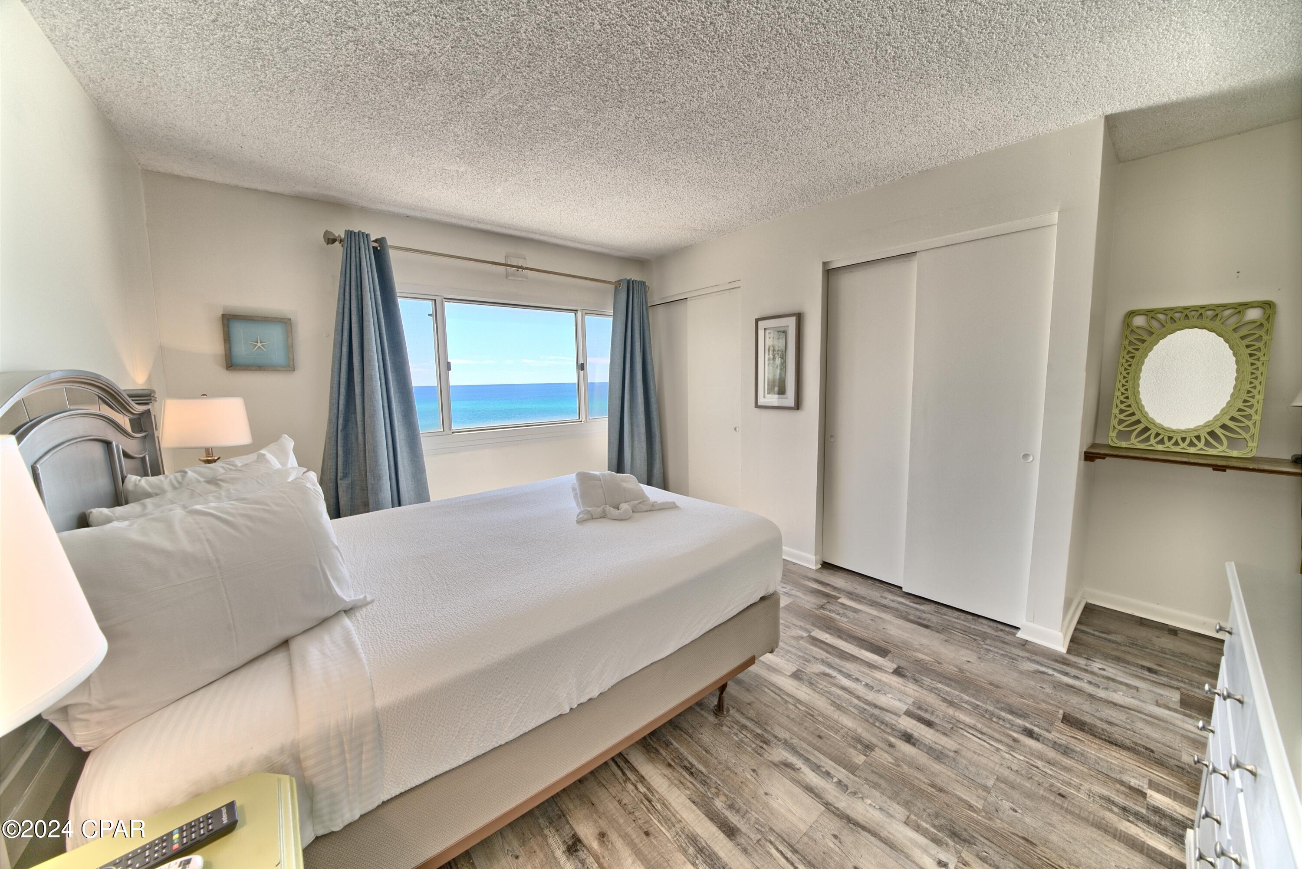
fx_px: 434
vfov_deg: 90.0
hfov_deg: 112.6
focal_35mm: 12
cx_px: 651
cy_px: 434
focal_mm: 12
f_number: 11
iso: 800
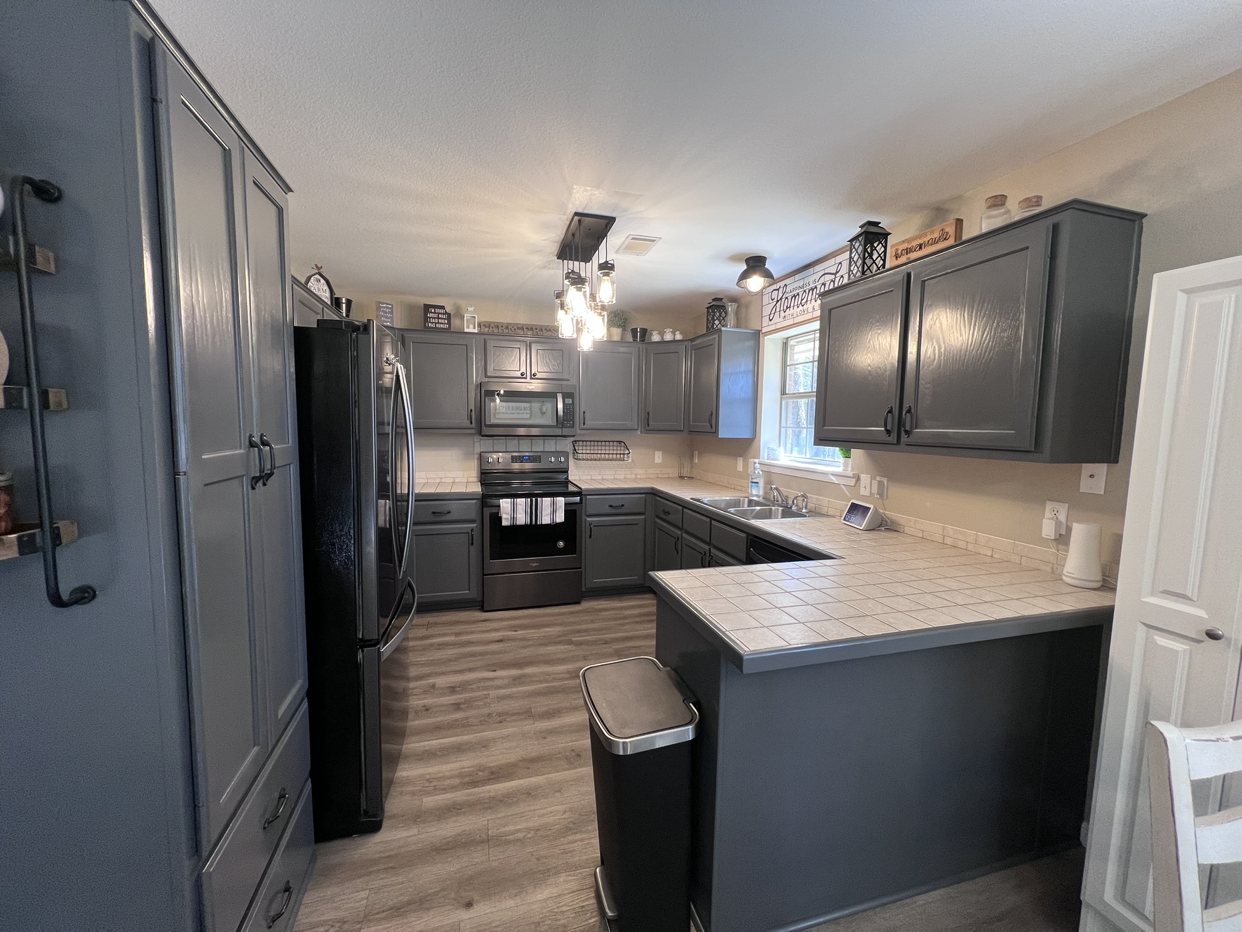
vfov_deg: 89.9
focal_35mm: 13
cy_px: 466
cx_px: 621
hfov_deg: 106.2
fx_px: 466
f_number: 1.8
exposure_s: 1/60
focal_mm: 1.57
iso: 125
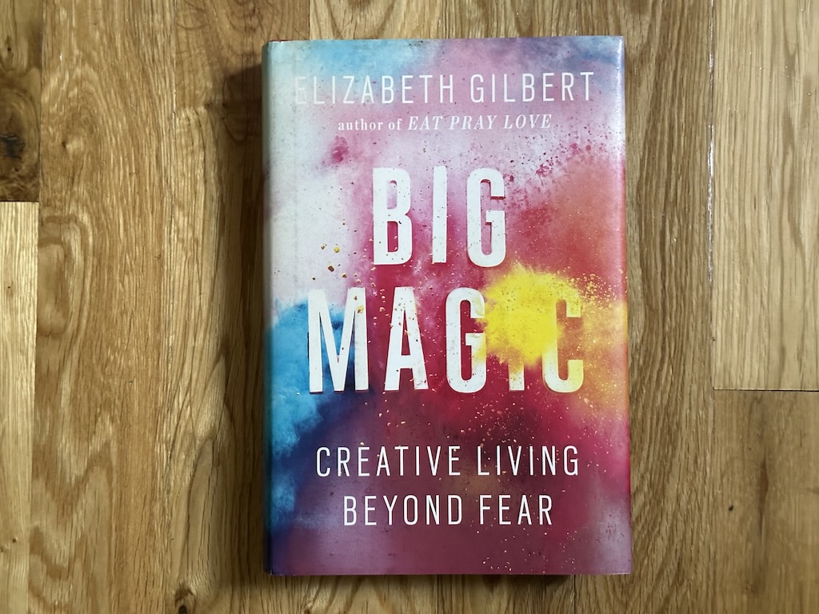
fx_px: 1136
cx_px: 410
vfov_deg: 30.3
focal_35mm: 48
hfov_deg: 39.7
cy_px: 307
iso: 640
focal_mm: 6.86
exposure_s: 1/29
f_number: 1.78
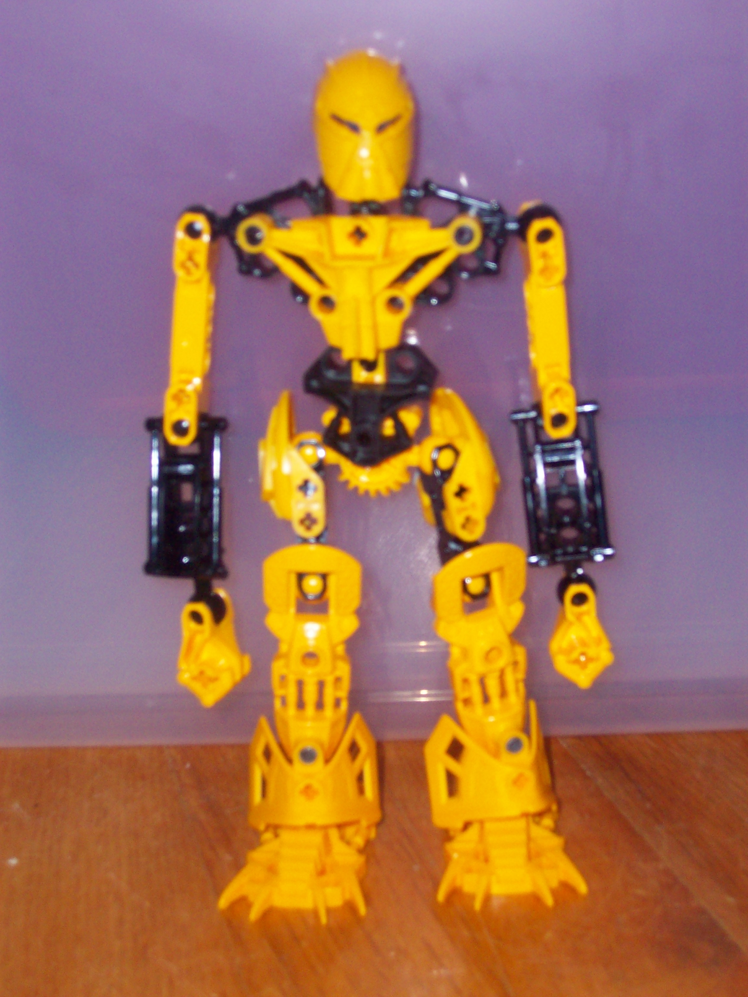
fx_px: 1527
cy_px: 498
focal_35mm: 53
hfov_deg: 27.5
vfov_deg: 36.2
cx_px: 374
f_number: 3.6
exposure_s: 1/70.6
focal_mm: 8.8
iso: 160
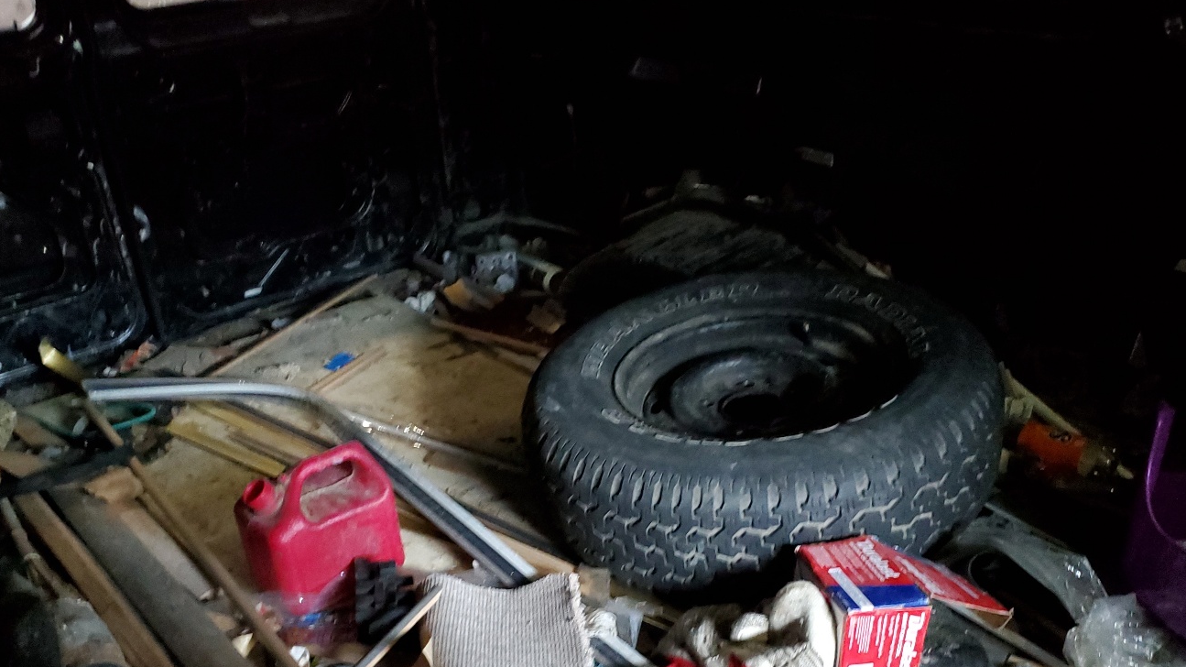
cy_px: 501
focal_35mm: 35
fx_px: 1101
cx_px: 584
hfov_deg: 56.6
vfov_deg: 33.0
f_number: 1.5
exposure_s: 1/15
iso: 510
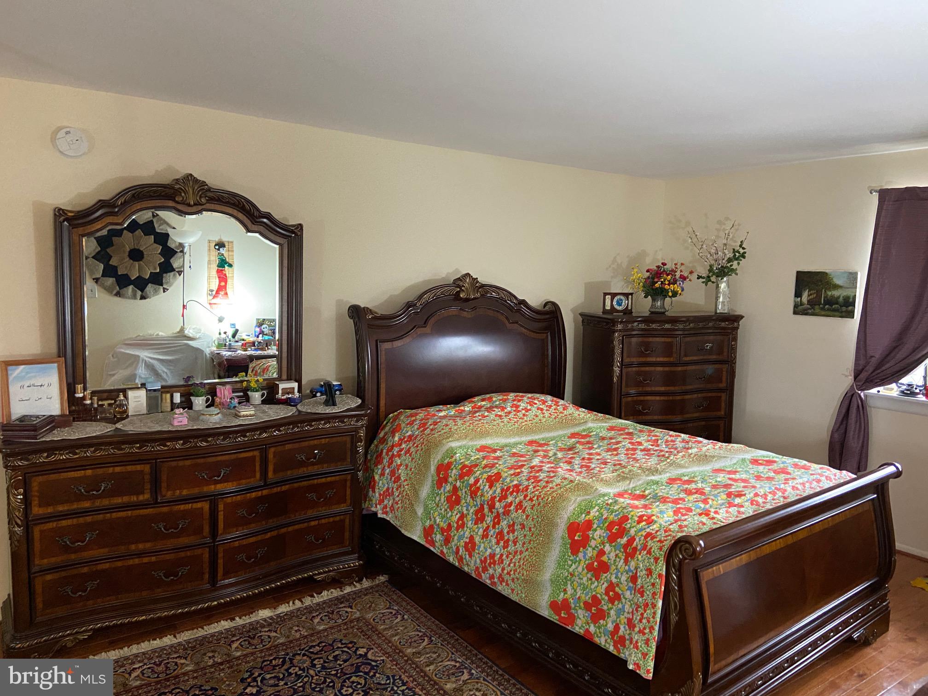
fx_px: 697
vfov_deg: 53.1
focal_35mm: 26
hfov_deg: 67.3
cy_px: 348
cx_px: 464
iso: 500
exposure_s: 1/30
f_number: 1.8
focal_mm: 4.25
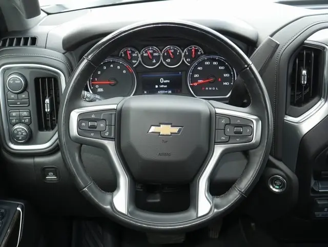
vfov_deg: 30.3
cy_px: 124
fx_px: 455
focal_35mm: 48
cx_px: 164
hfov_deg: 39.6
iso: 500
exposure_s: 1/60
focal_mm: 24
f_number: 5.2
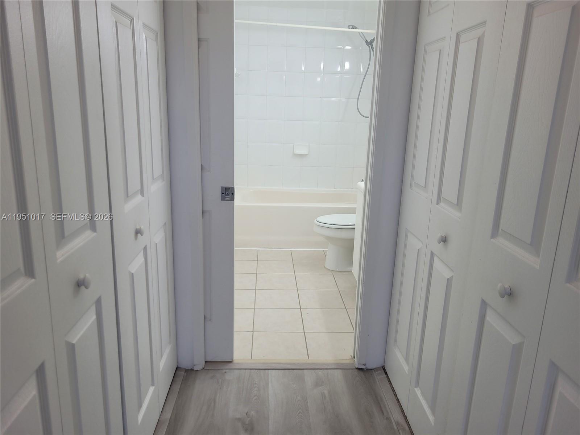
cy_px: 218
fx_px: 436
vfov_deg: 53.1
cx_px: 290
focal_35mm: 26
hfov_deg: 67.3
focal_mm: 5.4
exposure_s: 1/120
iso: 64
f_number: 1.8
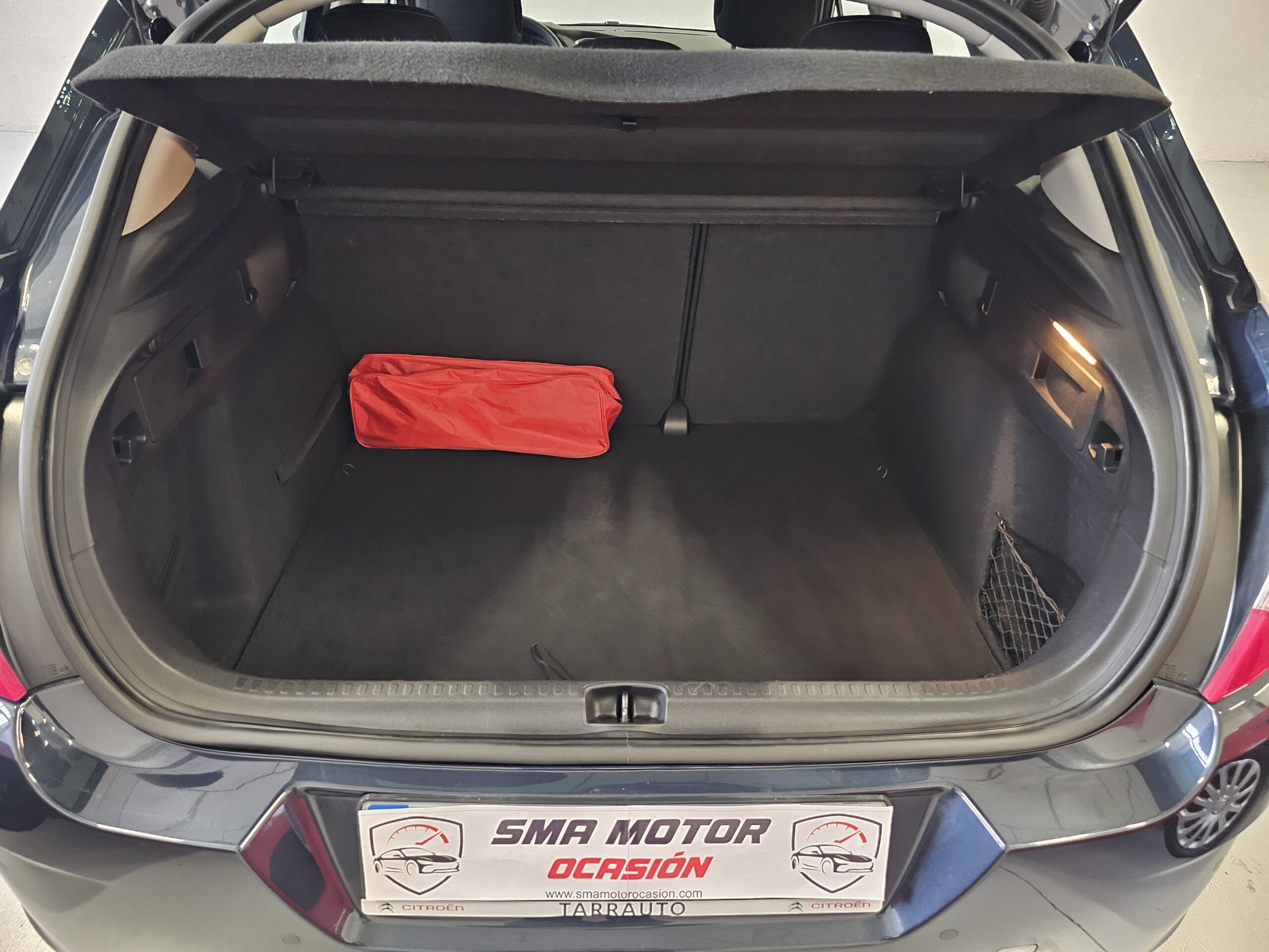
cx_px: 634
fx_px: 843
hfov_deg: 73.9
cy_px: 476
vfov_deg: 58.9
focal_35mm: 23
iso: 1250
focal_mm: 6.3
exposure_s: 1/17.2
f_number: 1.7
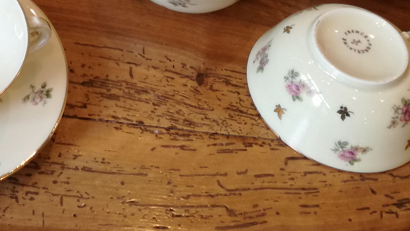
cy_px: -136
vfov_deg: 14.4
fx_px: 837
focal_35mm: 77
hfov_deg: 25.7
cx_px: -29
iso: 80
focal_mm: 3.79
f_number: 2
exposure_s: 1/33.3
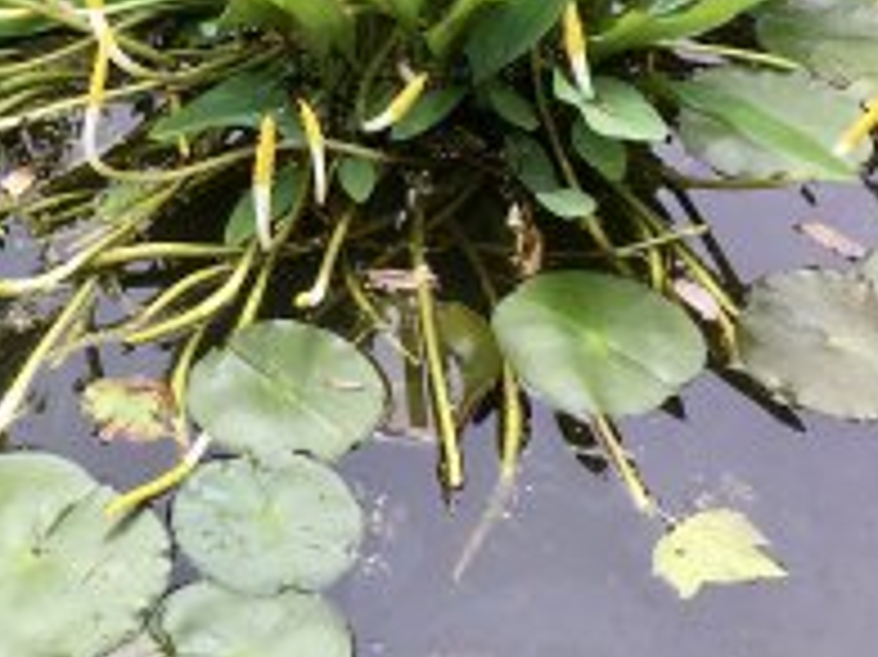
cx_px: 41
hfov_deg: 21.0
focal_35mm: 91
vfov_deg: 16.1
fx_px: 2307
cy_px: 115
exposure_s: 1/232
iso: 25
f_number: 2.2
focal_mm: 4.15
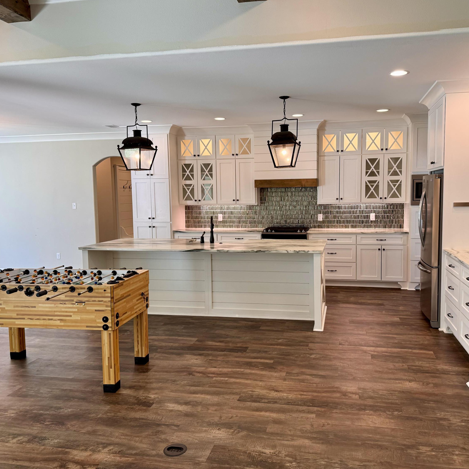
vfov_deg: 55.6
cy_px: 232
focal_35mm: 29
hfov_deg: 55.5
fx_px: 445
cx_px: 256
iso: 100
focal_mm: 6.76
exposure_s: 1/120
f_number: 1.78
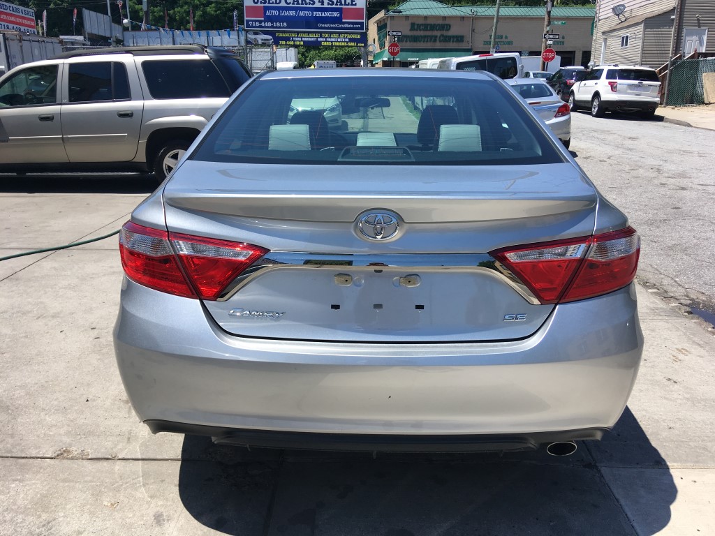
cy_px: 268
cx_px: 358
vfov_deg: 48.2
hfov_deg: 61.7
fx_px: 599
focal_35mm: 29
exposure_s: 1/1326
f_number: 2.2
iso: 25
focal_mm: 4.15
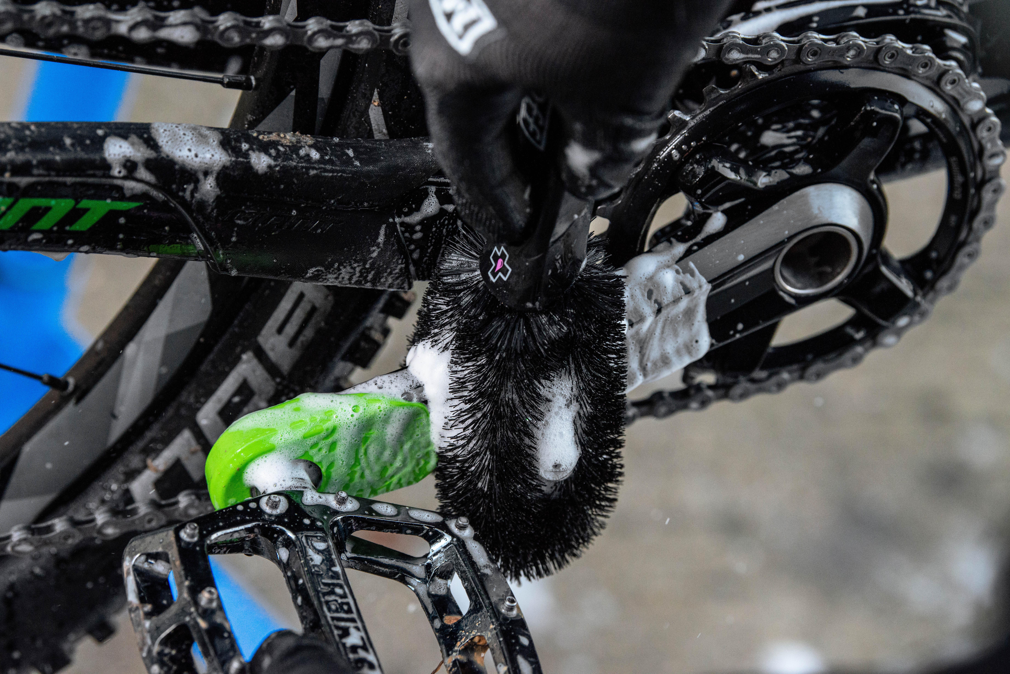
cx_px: 505
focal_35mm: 122
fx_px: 3424
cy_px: 337
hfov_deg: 16.8
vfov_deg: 11.2
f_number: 5.6
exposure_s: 1/500
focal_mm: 122
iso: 2000
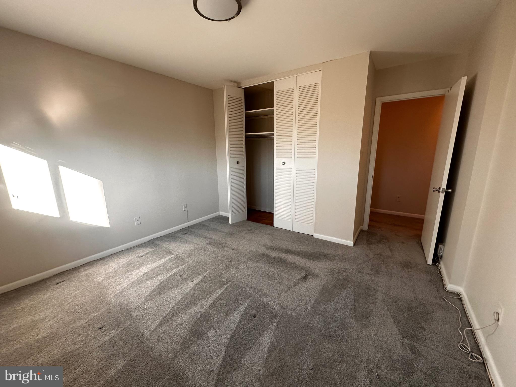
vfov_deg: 85.7
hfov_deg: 102.1
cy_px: 194
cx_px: 258
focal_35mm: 14
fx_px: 209
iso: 160
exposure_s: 1/120
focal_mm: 2.22
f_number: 2.2
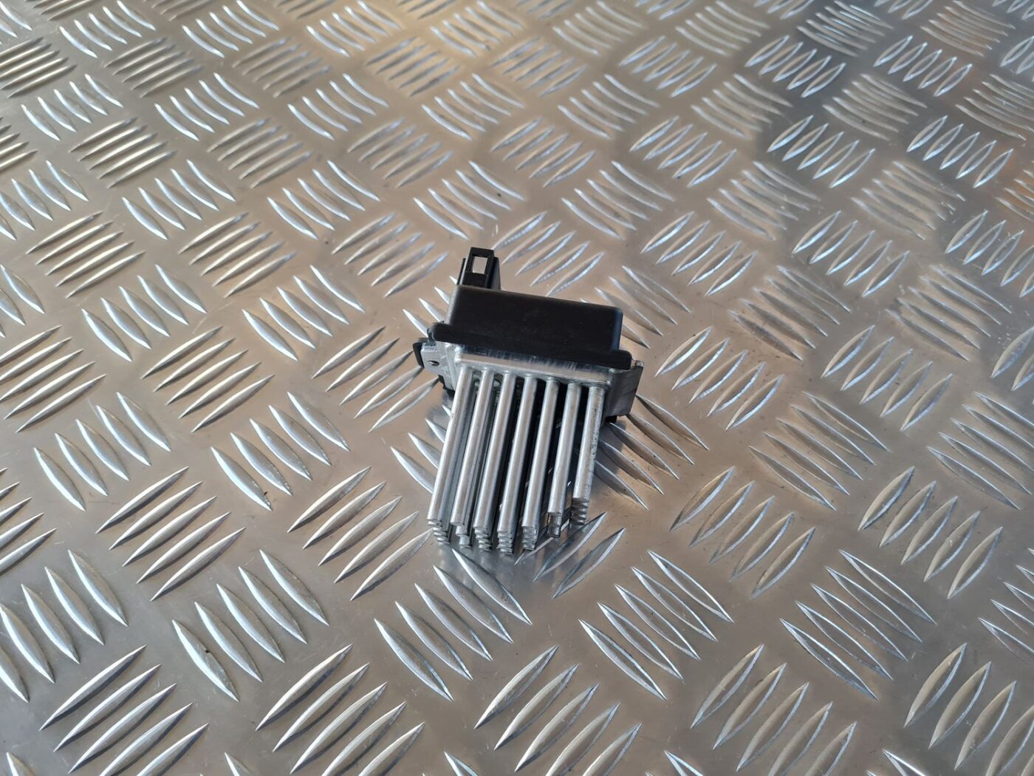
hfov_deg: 67.3
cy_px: 388
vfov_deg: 53.1
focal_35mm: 26
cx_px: 517
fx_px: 777
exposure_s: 1/100
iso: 160
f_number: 1.8
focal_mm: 5.4
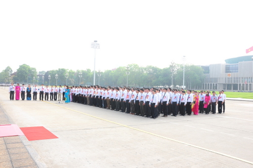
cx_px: 126
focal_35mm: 27
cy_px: 84
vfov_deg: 47.8
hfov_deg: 67.4
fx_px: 190
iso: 320
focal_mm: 18
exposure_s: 1/160
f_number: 10
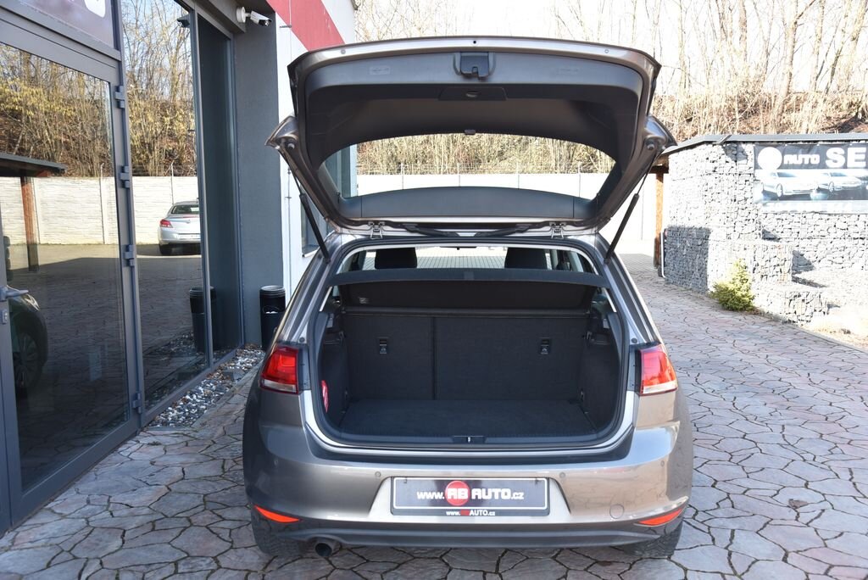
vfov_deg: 41.2
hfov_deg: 58.7
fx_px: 772
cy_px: 290
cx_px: 434
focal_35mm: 32
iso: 500
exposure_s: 1/160
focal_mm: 32
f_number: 6.3
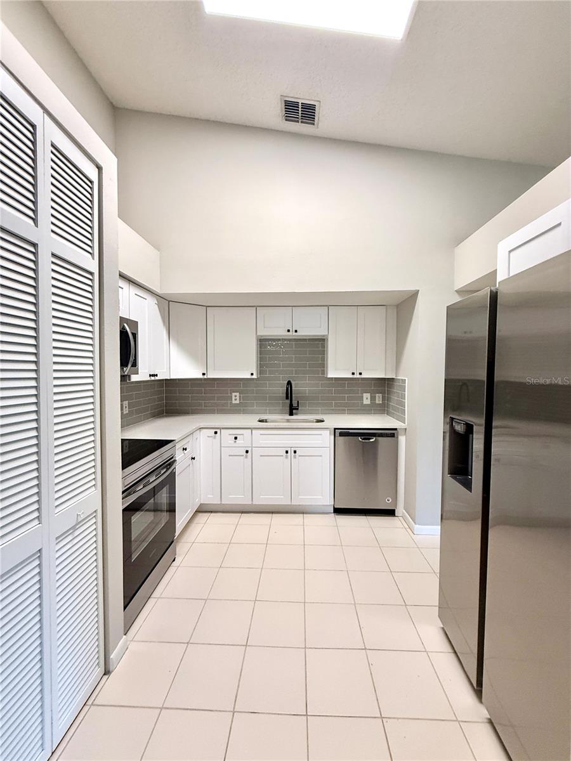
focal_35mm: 14
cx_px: 286
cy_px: 380
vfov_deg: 102.1
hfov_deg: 85.7
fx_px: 308
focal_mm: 2.22
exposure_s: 1/120
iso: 250
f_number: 2.2
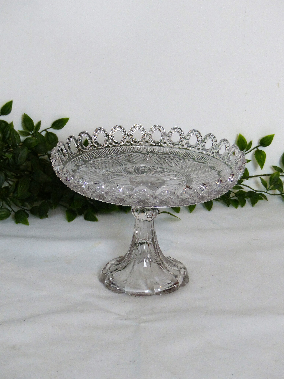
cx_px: 142
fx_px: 1105
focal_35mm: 101
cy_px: 190
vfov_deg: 19.4
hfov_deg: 14.6
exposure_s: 1/60
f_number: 2.8
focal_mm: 16.9
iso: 320
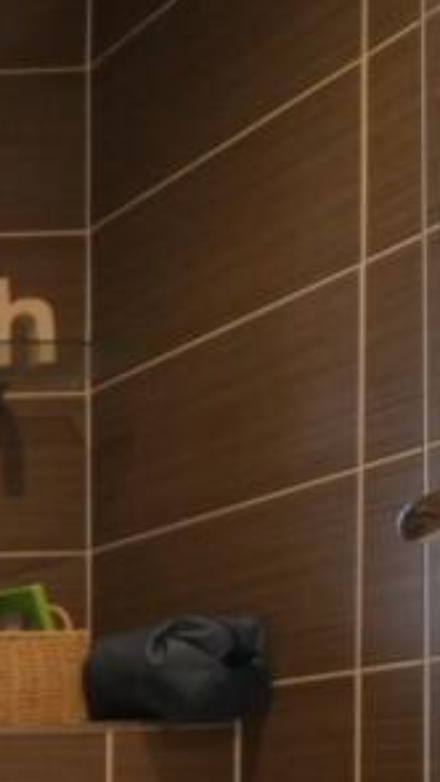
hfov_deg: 11.2
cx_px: -914
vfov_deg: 33.5
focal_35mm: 53
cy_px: 884
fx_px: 1099
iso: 500
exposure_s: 1/60
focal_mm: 7
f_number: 4
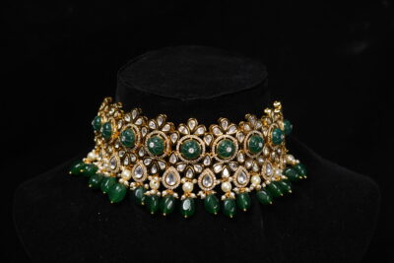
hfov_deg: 39.6
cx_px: 197
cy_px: 132
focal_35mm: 50
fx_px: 547
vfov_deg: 27.0
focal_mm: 50
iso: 4000
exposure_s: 1/160
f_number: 7.1
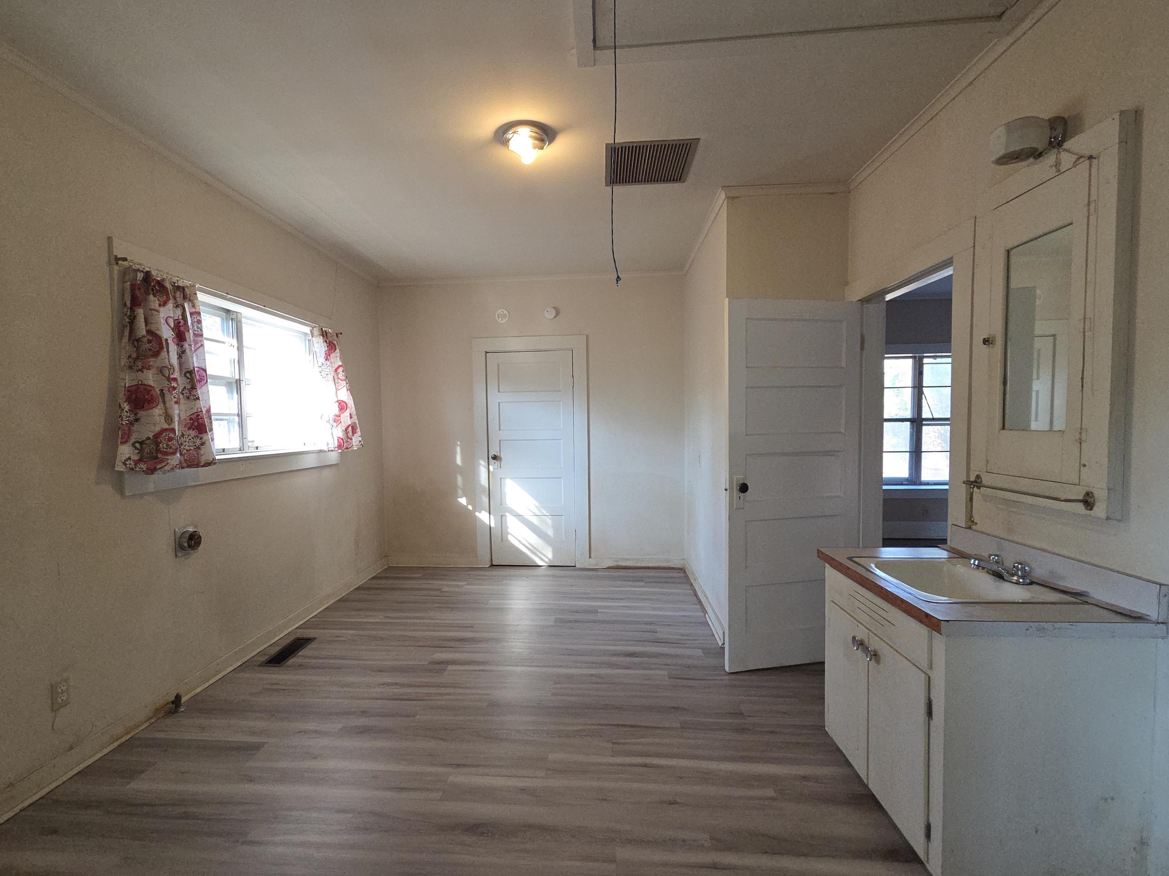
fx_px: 473
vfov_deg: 85.7
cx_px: 564
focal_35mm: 14
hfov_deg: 102.0
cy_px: 446
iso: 125
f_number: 2.2
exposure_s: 1/60
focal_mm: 2.2
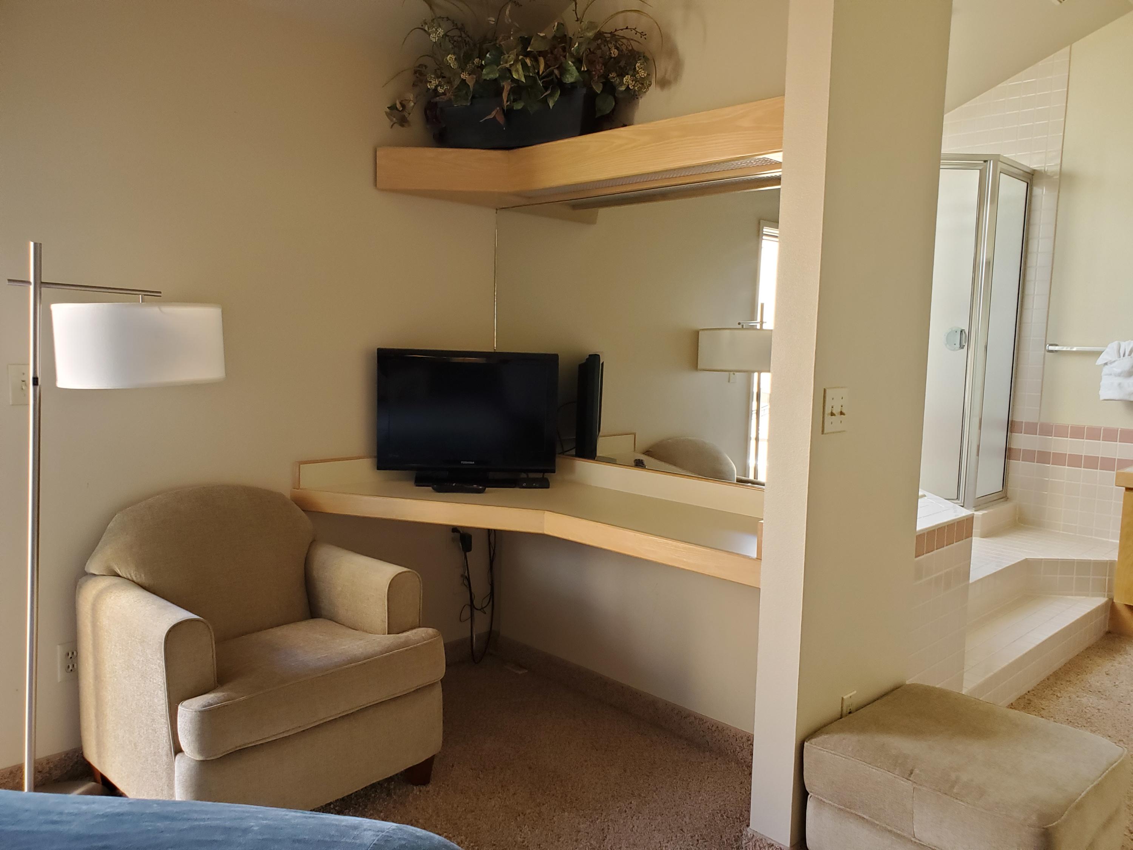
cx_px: 566
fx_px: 851
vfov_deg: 53.1
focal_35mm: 26
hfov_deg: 67.3
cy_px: 425
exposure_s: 1/120
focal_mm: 4.3
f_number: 2.4
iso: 320
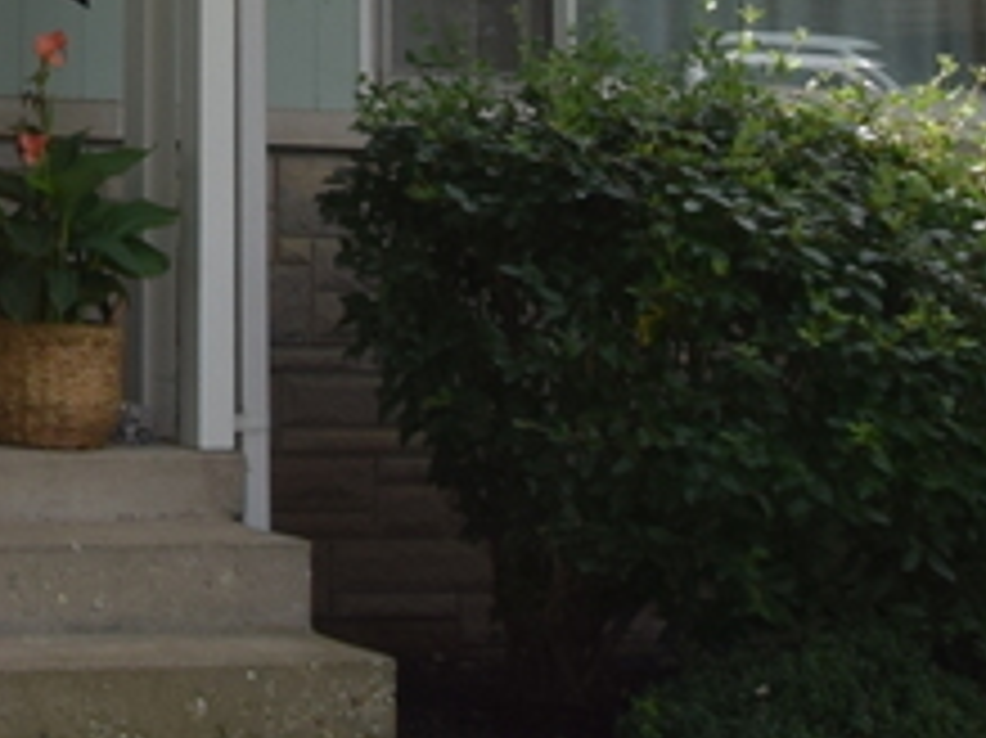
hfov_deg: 15.3
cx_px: -558
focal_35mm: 118
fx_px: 3347
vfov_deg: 12.1
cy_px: -274
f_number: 10
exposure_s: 1/200
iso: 100
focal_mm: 11
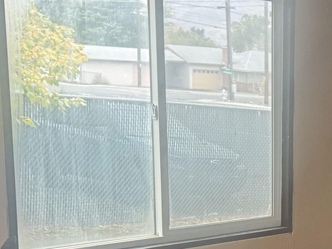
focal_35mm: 84
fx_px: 805
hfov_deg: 21.1
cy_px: 269
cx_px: 433
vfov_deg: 17.0
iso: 320
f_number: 1.78
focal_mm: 6.76
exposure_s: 1/60
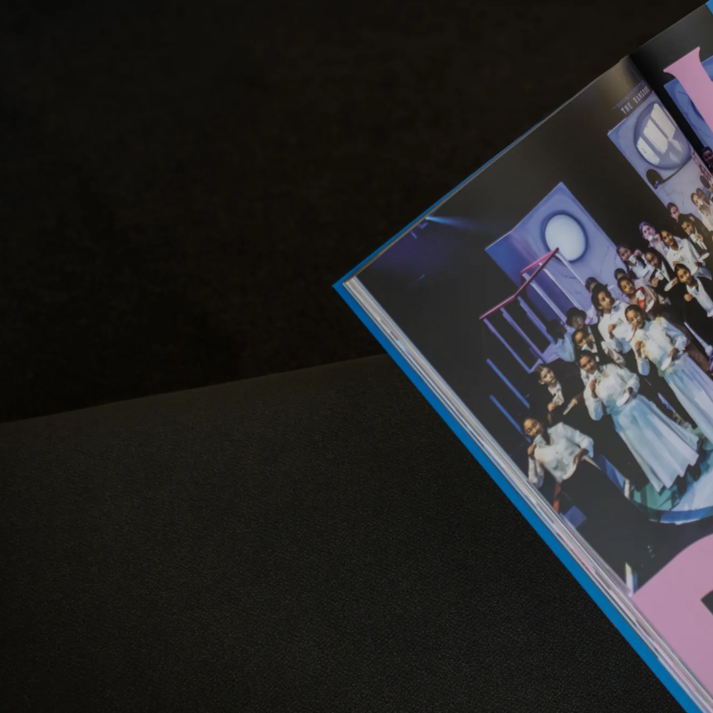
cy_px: 311
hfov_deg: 27.2
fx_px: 1422
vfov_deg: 28.1
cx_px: 634
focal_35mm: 61
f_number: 4
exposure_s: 1/800
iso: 320
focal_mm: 25
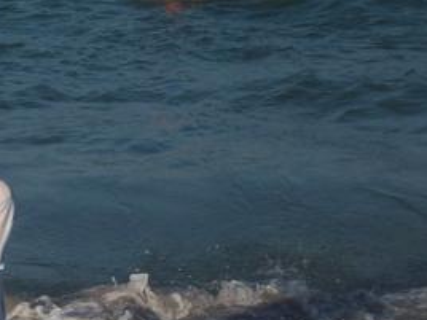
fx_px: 2714
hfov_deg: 8.9
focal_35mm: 220
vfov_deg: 6.7
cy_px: 253
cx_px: -64
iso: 80
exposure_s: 1/328
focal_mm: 15.3
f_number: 9.5
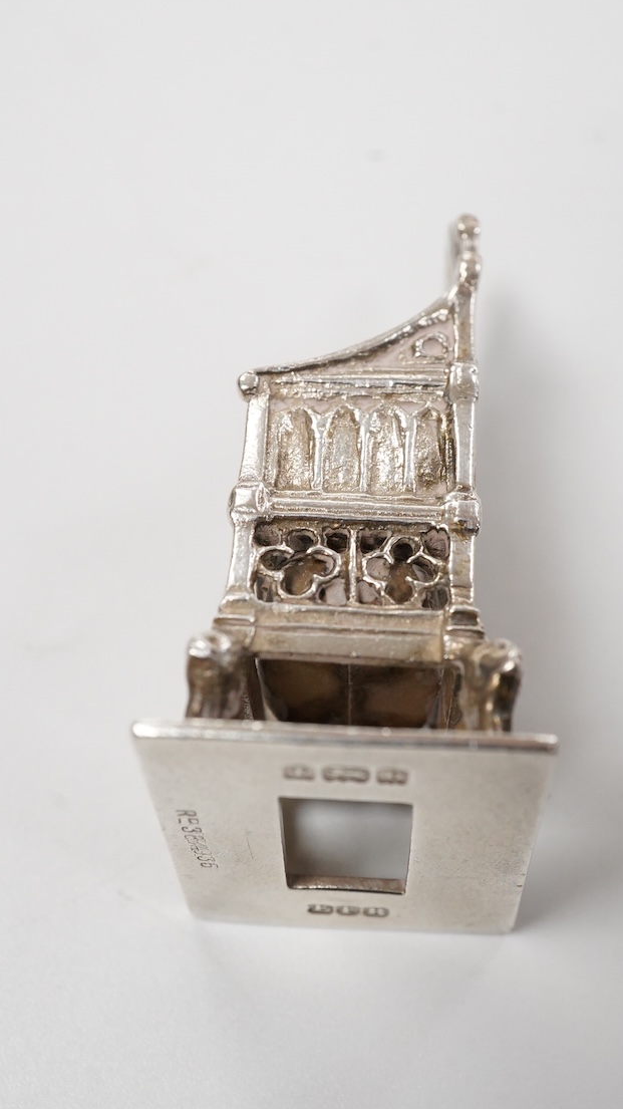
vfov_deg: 42.9
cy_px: 559
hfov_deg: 24.9
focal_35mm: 48
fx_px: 1411
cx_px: 368
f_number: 16
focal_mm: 30
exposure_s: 1/100
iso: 2500
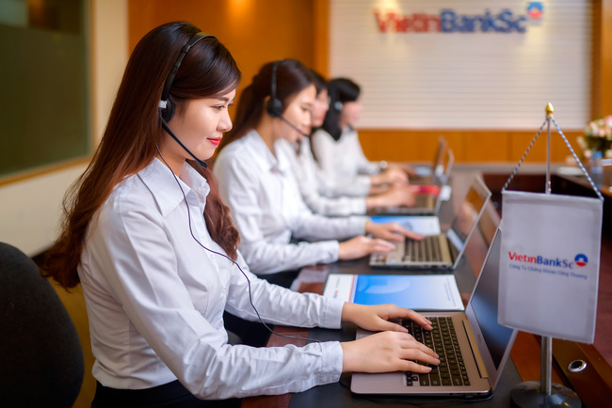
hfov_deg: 54.4
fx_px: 595
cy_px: 204
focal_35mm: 35
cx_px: 306
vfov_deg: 37.9
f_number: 1.4
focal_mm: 35
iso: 100
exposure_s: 1/160
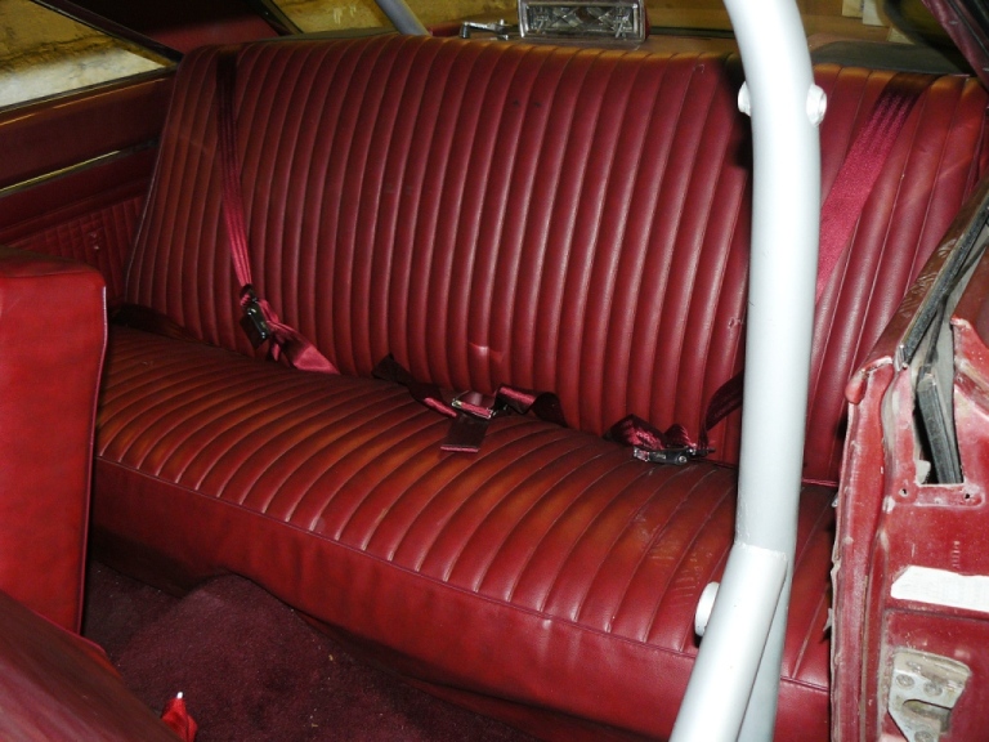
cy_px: 371
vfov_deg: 39.7
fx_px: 1029
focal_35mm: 36
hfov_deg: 51.4
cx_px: 494
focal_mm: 6
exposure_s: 1/30
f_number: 2.8
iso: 100
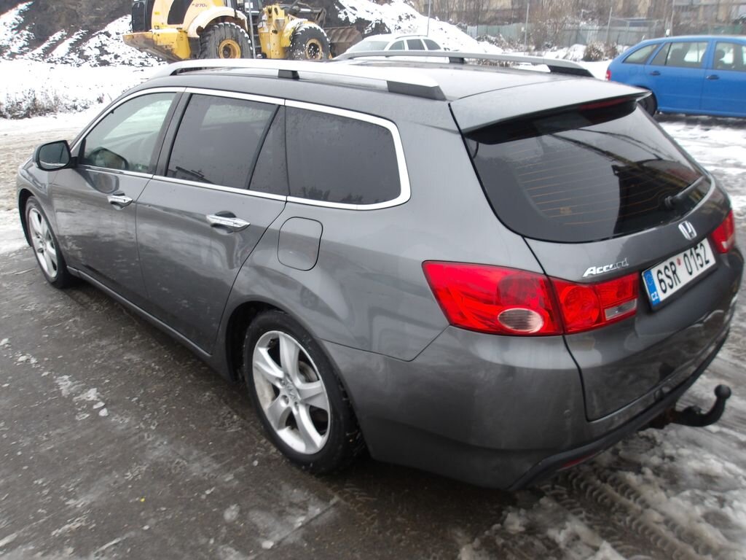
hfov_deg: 65.3
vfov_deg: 51.4
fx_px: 582
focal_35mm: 27
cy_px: 280
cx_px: 373
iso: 154
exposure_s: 1/30
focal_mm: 4.9
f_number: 3
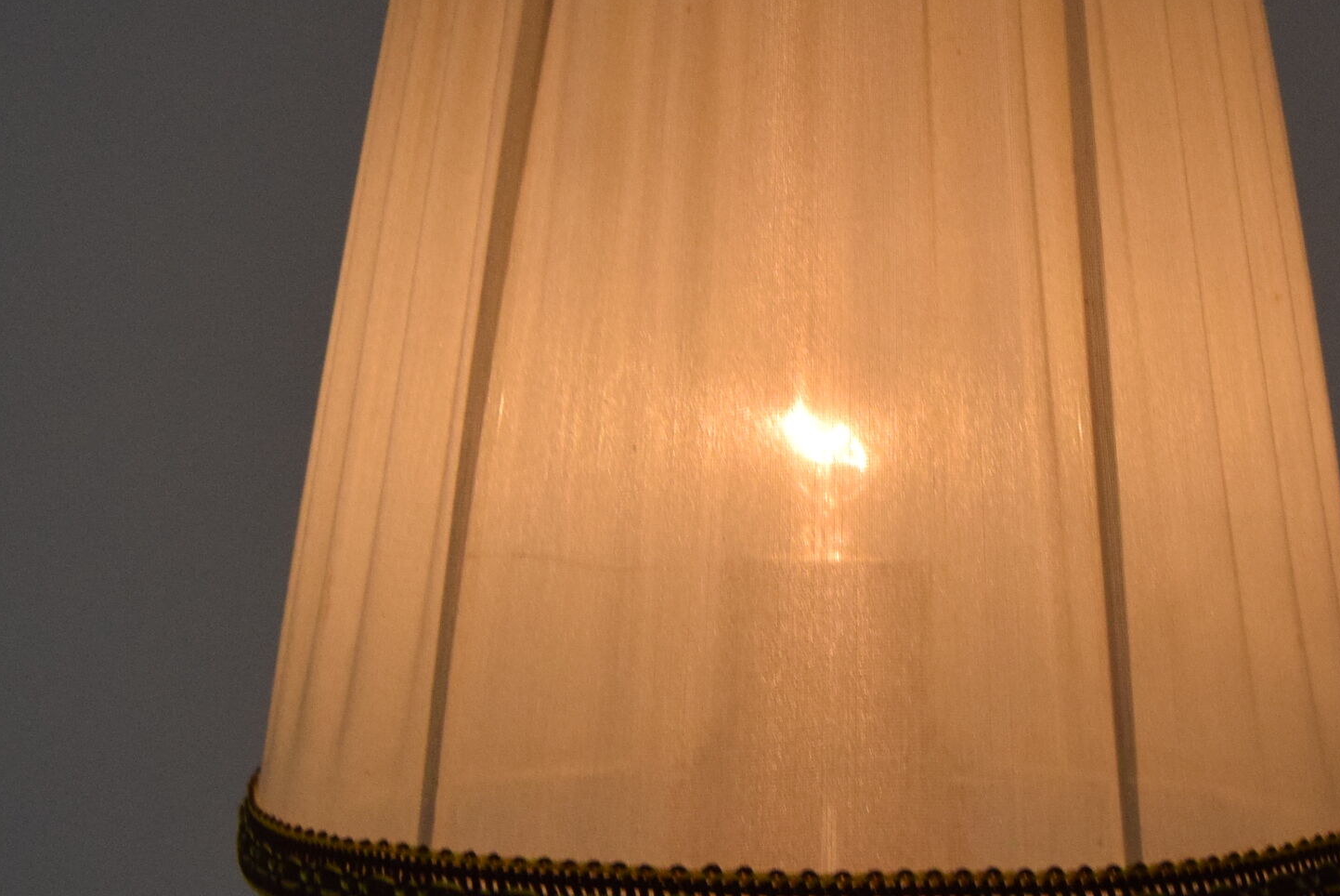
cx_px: 846
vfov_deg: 24.2
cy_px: 361
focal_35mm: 56
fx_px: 2086
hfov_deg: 35.4
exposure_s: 1/400
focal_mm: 18
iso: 1600
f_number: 10
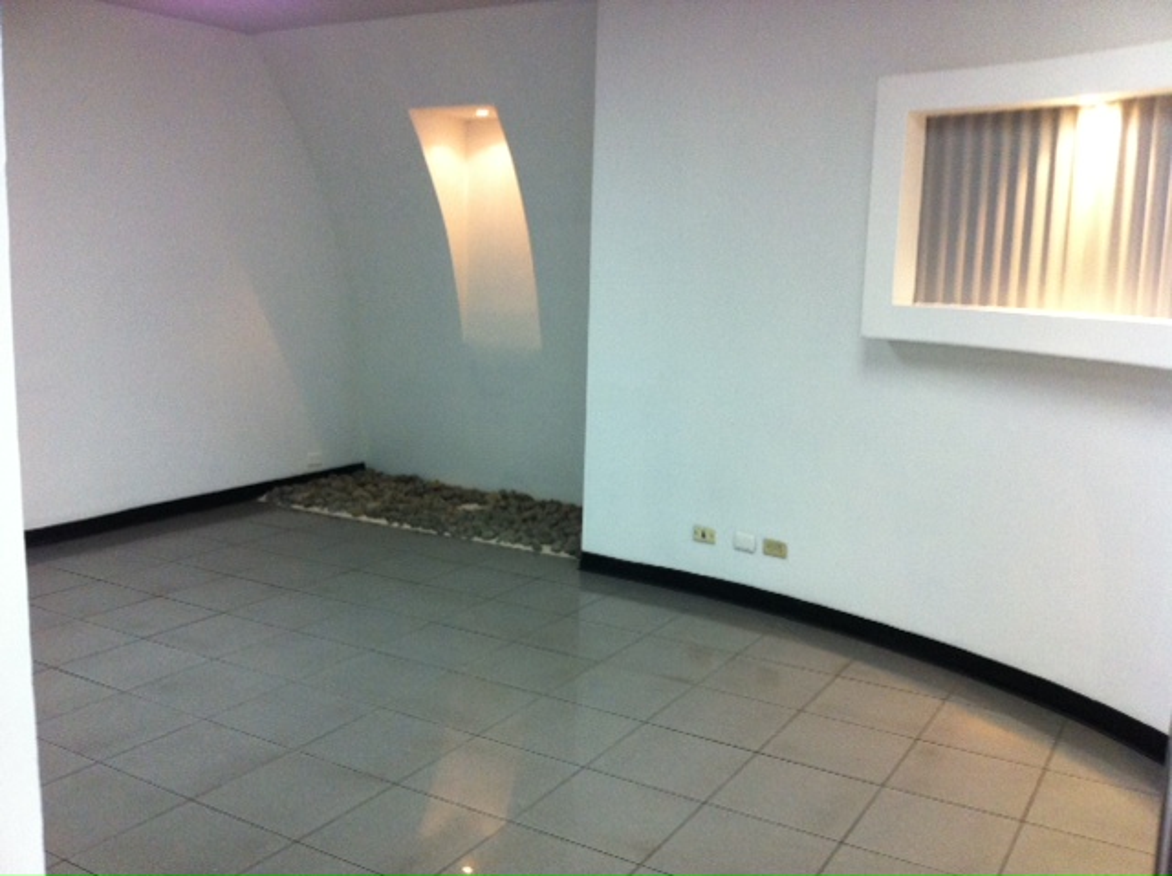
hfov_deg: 52.7
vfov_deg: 40.6
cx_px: 586
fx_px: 1183
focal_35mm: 35
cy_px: 438
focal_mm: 3.85
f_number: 2.8
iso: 160
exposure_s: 1/15
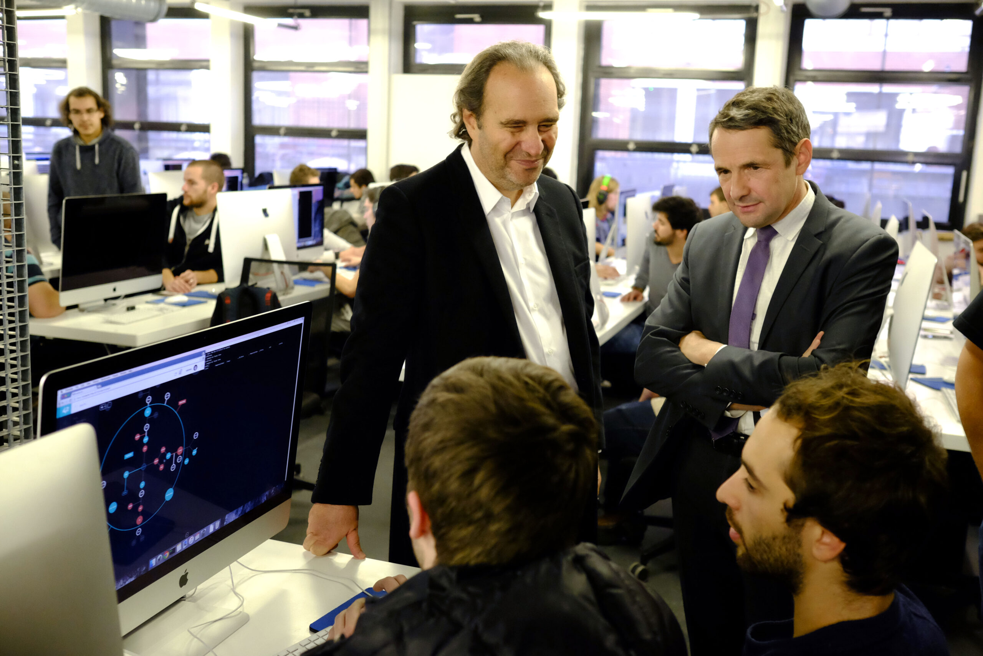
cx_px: 492
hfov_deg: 54.4
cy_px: 328
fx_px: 956
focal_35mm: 35
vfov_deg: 37.9
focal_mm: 23
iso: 3200
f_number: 2.8
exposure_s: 1/250
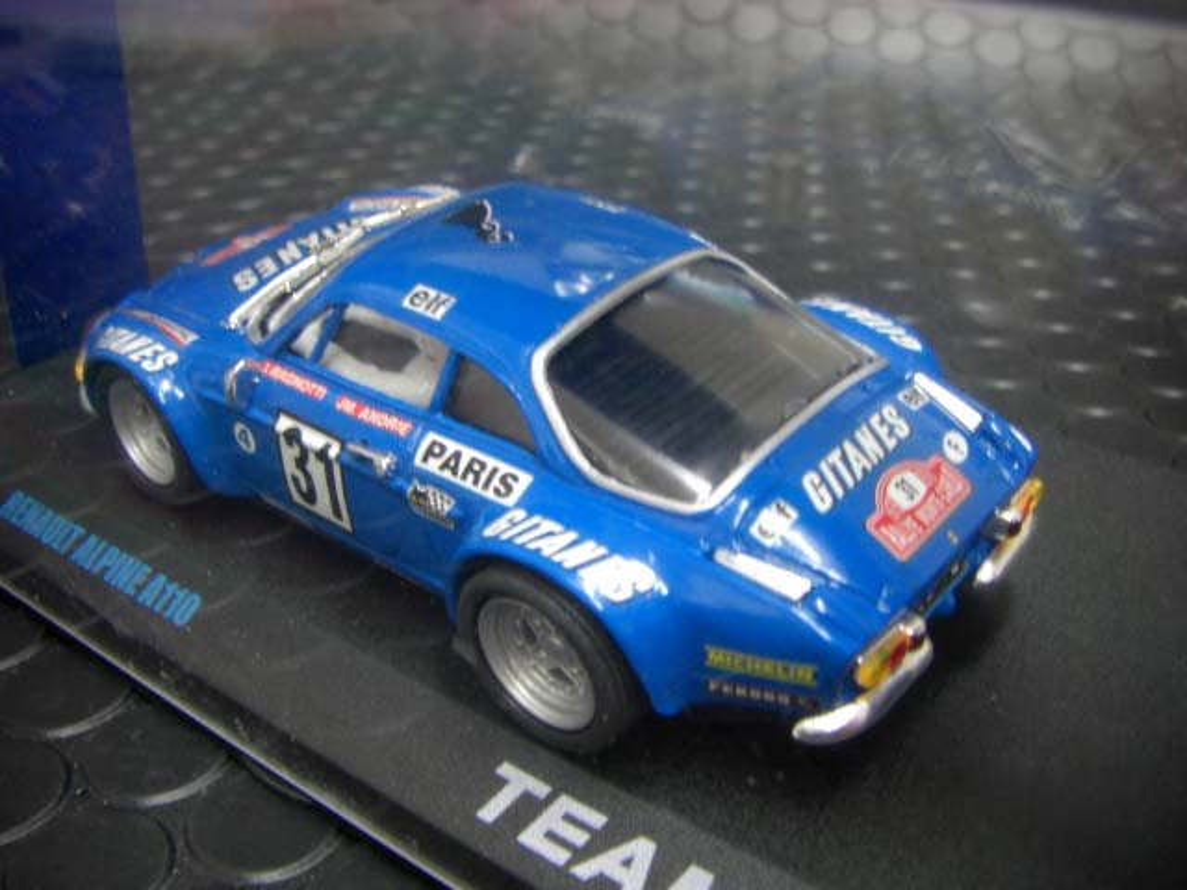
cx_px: 594
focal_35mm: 38
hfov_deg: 49.0
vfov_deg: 37.7
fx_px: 1303
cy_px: 445
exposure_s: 1/13
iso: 200
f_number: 3.4
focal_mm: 6.3
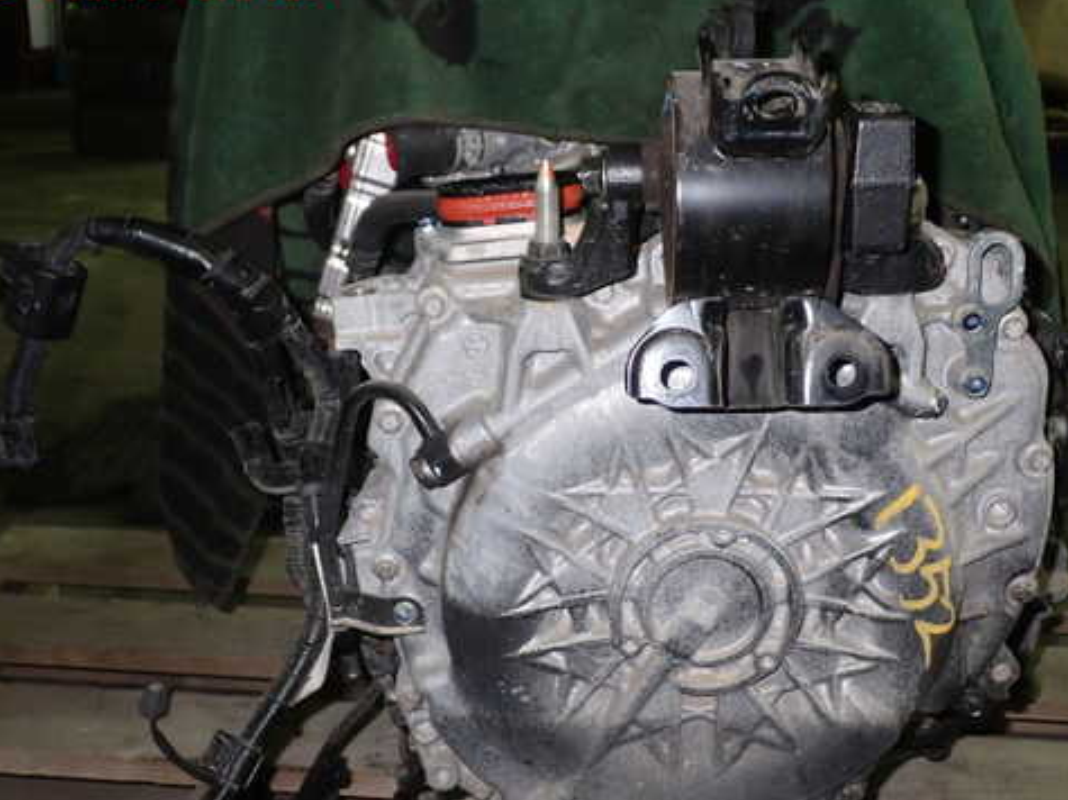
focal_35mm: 48
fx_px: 1481
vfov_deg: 30.2
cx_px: 582
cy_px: 461
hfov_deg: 39.6
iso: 200
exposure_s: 1/40
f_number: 2.7
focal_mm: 6.83
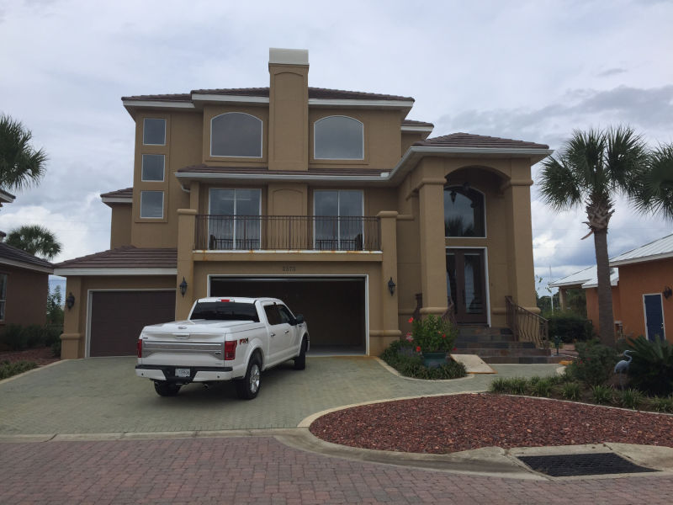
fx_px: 564
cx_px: 336
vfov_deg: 48.2
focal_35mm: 29
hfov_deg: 61.7
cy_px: 252
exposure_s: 1/3597
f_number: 2.2
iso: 32
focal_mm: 4.15
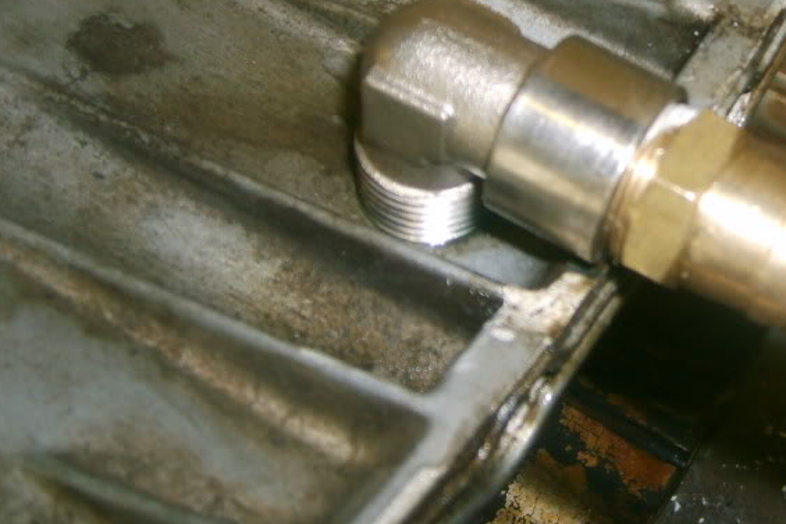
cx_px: 691
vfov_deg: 20.4
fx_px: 1441
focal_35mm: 66
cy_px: 93
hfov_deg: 29.4
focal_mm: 5.8
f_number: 2.8
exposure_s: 1/30
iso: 100
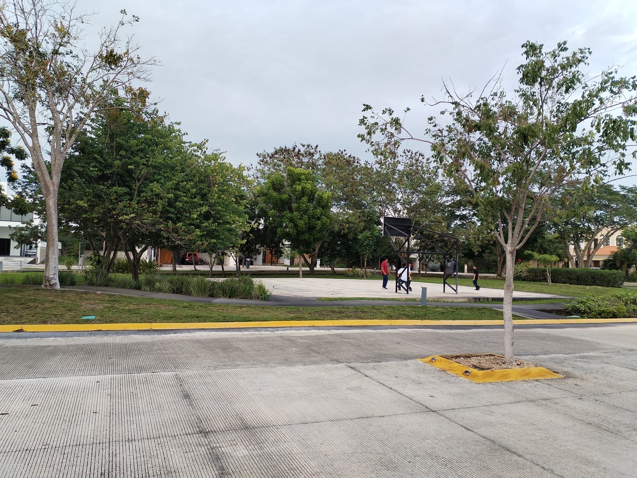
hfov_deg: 67.3
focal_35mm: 26
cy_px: 239
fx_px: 478
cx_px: 318
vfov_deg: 53.1
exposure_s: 1/264
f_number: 1.8
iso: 100
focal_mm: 4.75
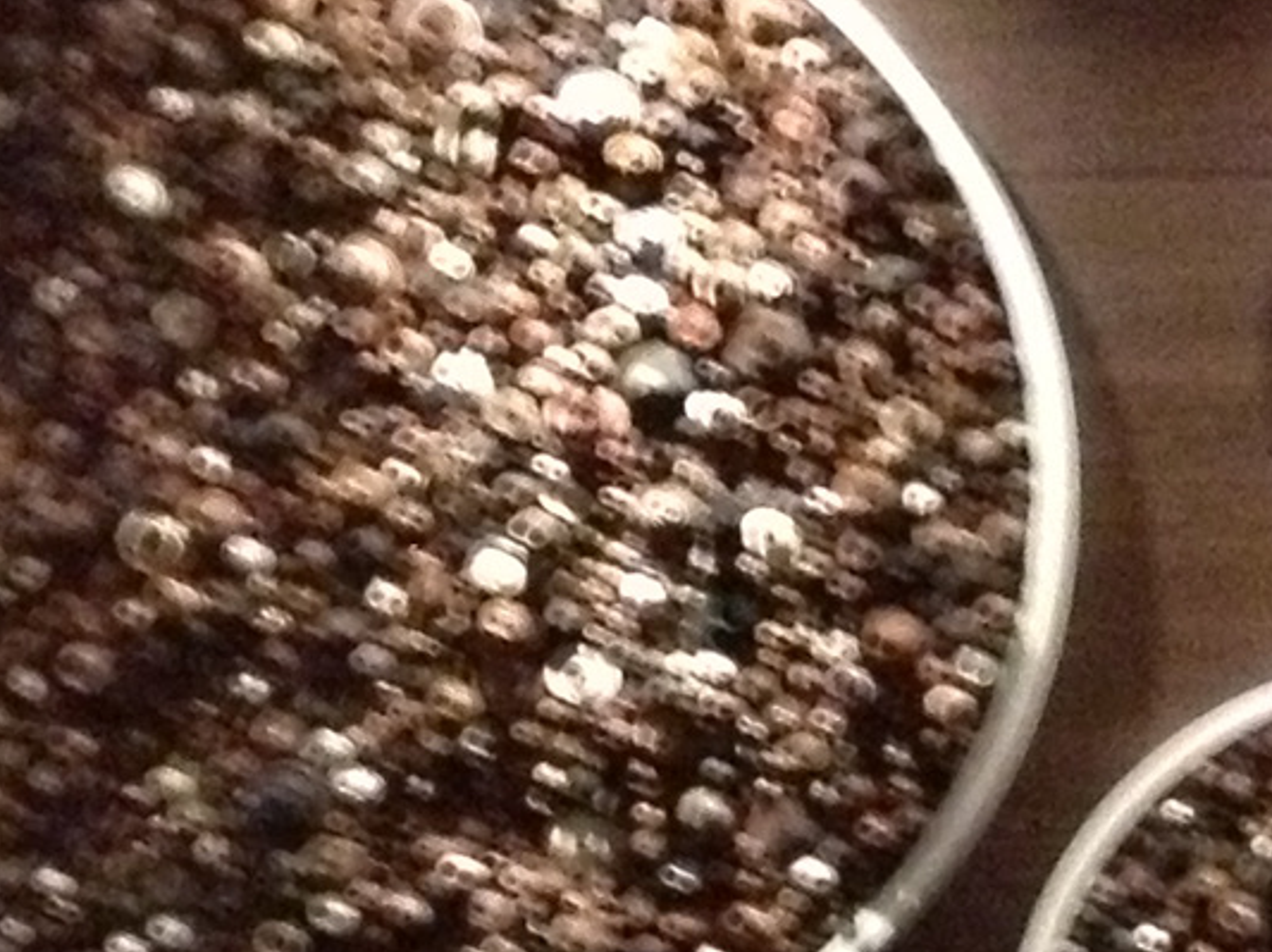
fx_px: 6757
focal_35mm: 184
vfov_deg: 8.1
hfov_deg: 10.2
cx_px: 2258
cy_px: 606
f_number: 2.4
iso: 800
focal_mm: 4.28
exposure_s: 1/15
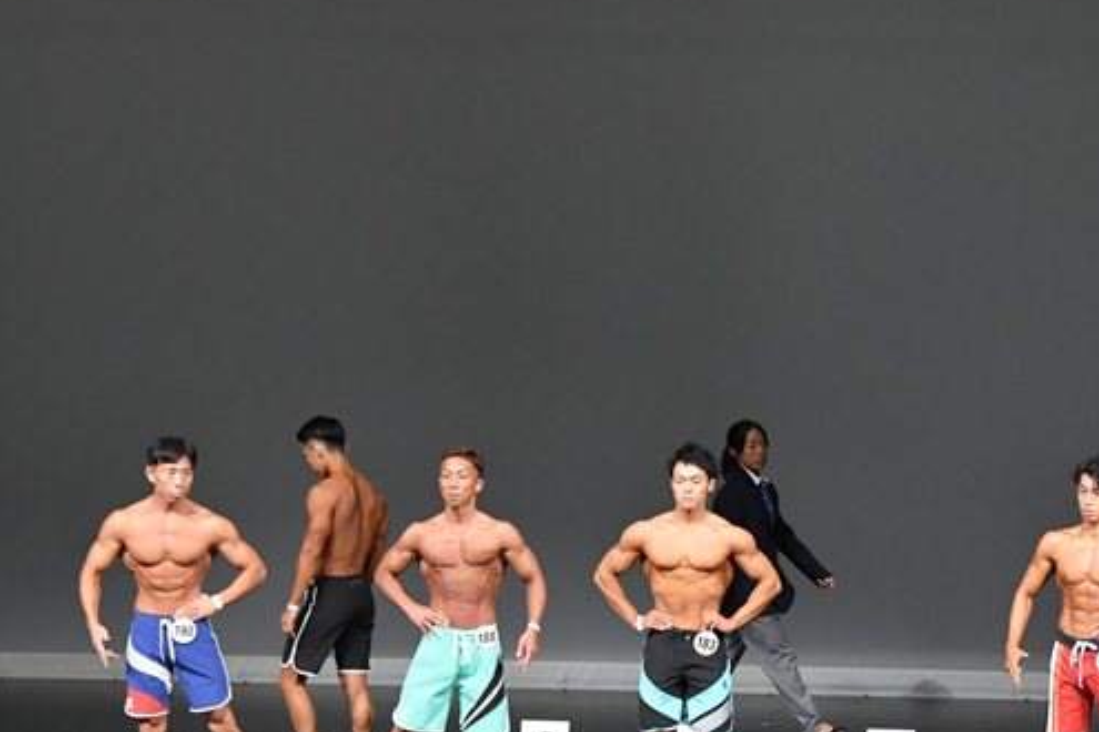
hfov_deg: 8.9
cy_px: 504
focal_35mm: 230
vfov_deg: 6.0
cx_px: 823
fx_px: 7021
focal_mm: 98
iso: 5000
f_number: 5.6
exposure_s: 1/400
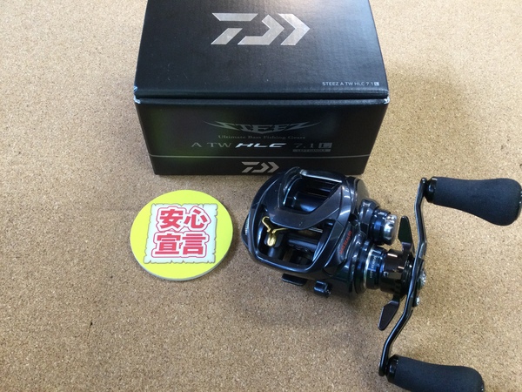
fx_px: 467
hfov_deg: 58.4
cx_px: 261
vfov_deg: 45.4
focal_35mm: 31
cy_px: 196
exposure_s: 1/30
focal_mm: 3.3
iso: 80
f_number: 2.4
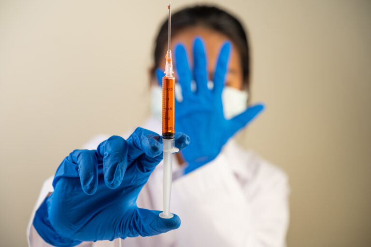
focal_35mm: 60
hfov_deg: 33.4
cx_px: 186
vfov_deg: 22.6
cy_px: 124
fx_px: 618
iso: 100
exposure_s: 1/125
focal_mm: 60
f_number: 5
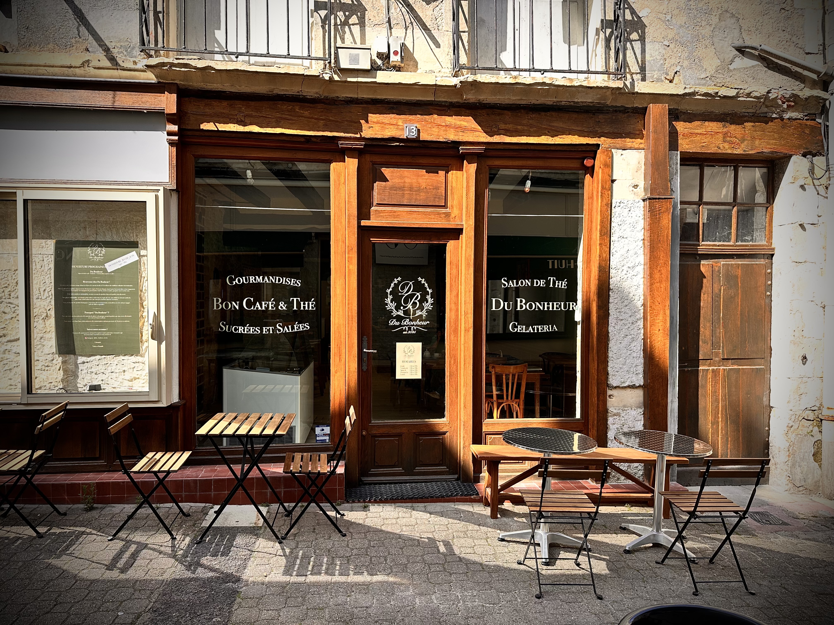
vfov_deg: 56.8
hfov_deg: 71.6
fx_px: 578
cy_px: 312
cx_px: 417
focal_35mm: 24
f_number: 1.78
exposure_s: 1/501
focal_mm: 6.86
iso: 80
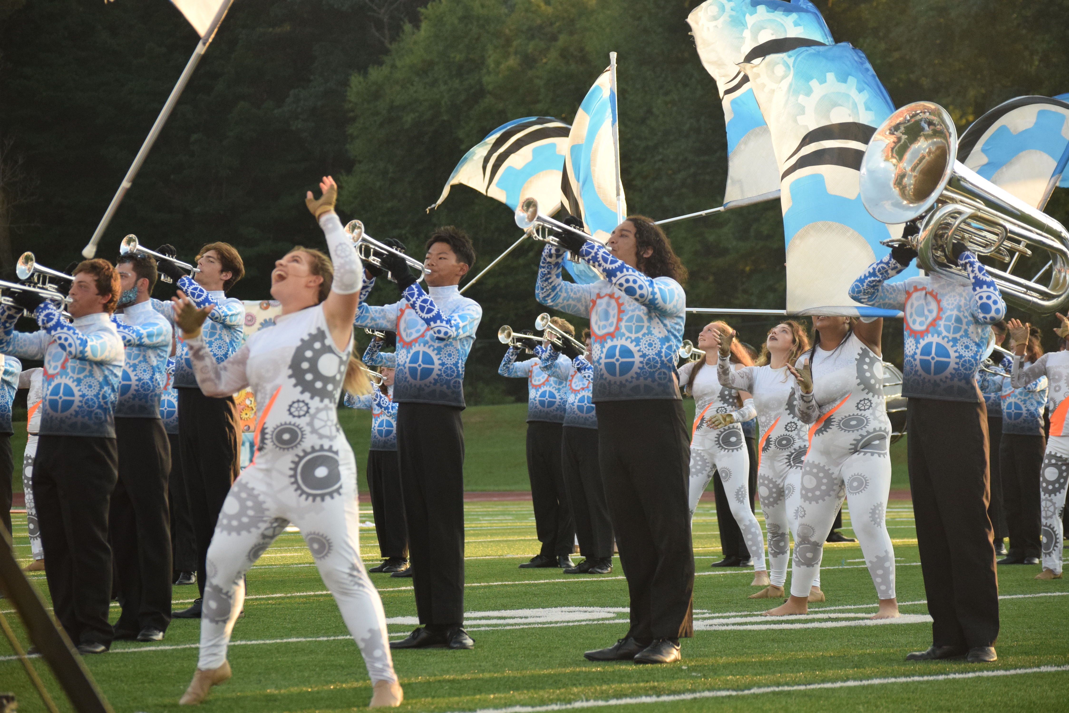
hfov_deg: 14.4
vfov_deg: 9.6
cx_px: 534
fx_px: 4232
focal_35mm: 142
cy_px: 356
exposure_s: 1/1600
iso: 1600
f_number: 4.2
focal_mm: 95
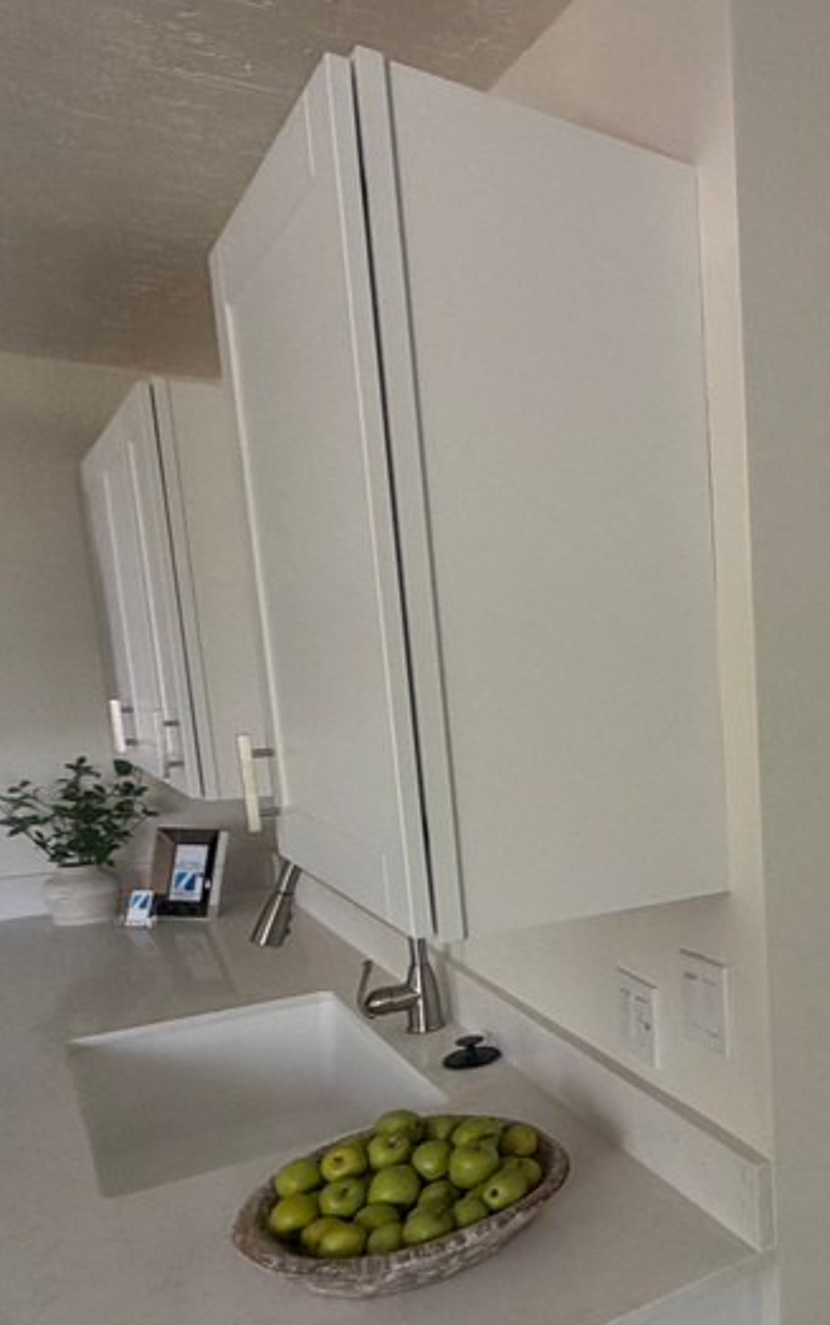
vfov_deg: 63.7
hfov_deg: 34.3
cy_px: 824
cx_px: 1005
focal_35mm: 29
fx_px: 1048
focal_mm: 2.22
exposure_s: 1/121
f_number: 2.2
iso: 200
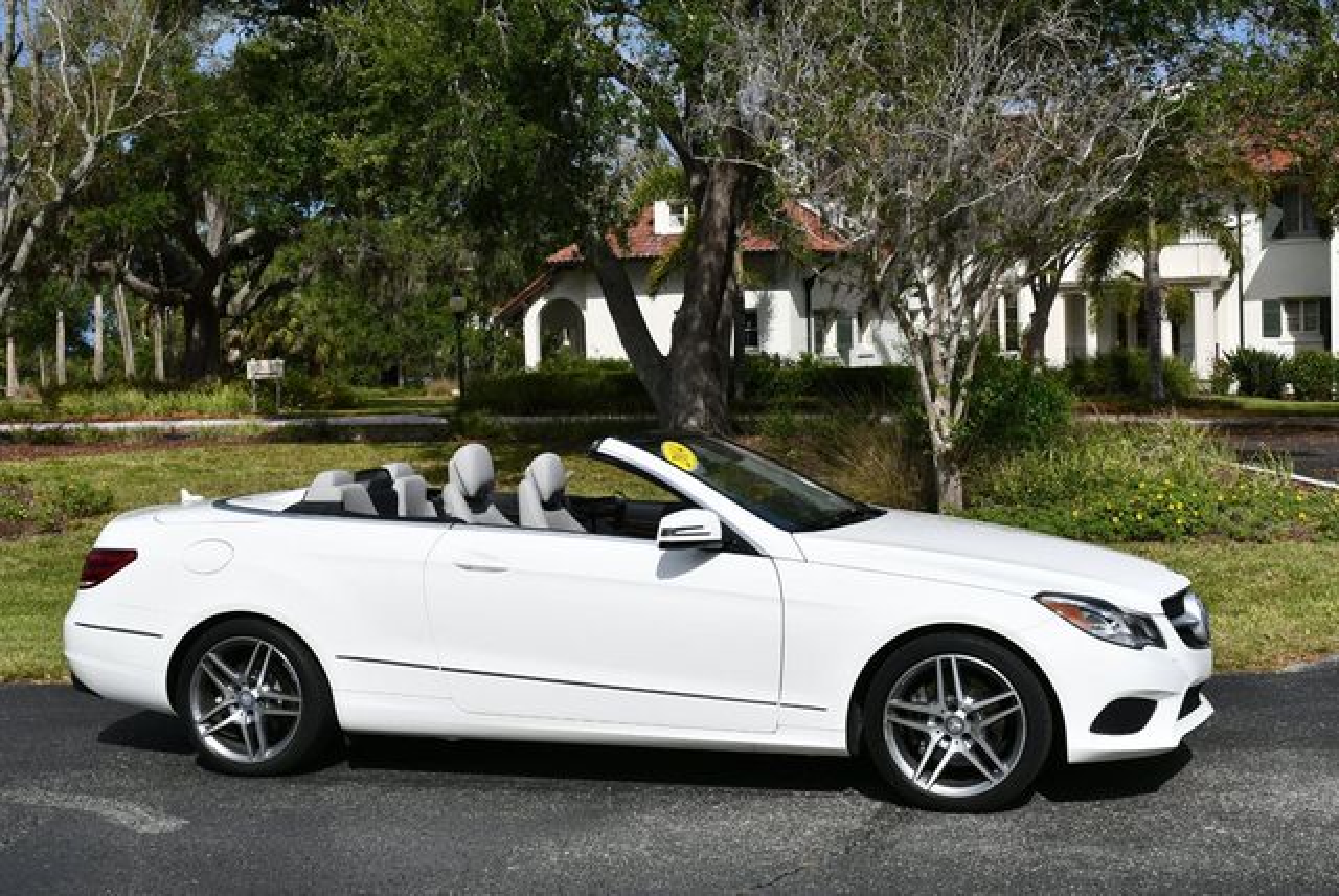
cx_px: 670
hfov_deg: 41.1
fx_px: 1787
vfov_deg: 28.1
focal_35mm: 48
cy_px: 448
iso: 100
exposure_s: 1/400
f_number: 10
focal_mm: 24
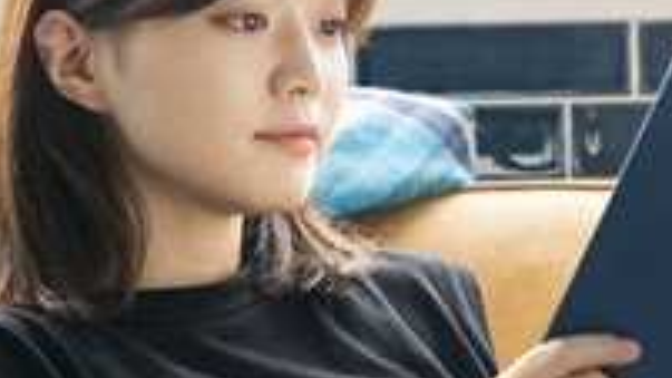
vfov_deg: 7.4
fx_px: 2922
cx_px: 391
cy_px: 164
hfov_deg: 13.1
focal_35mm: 164
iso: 3200
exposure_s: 1/125
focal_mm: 70
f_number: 4.5
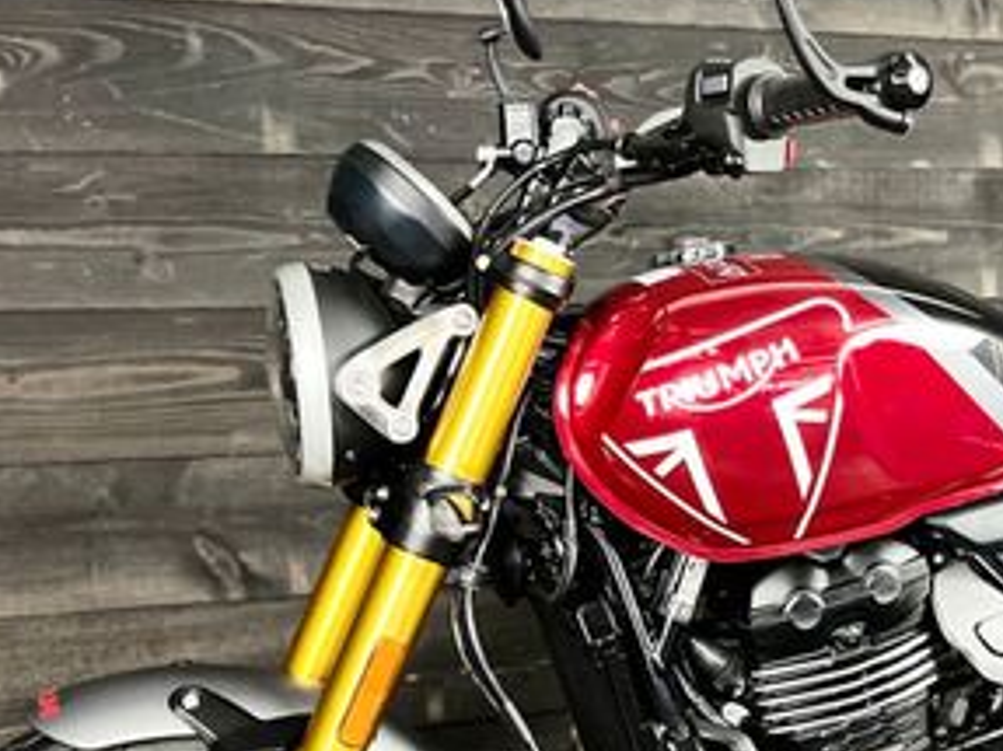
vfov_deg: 24.9
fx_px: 1680
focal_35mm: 58
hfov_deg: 32.6
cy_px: 562
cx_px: 751
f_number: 1.6
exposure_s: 1/50
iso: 320
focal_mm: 5.1
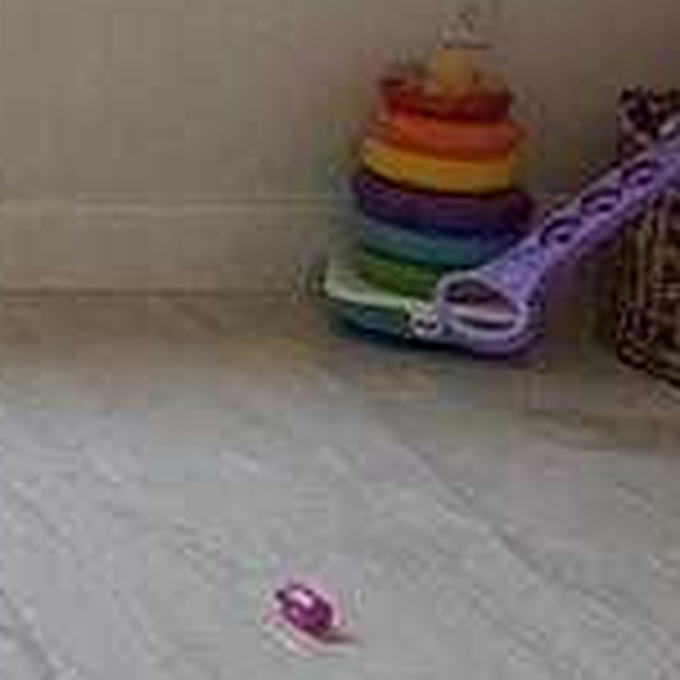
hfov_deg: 11.4
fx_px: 2911
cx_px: -860
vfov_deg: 12.9
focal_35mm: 131
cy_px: -203
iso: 250
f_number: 2.2
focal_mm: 2.22
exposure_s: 1/60
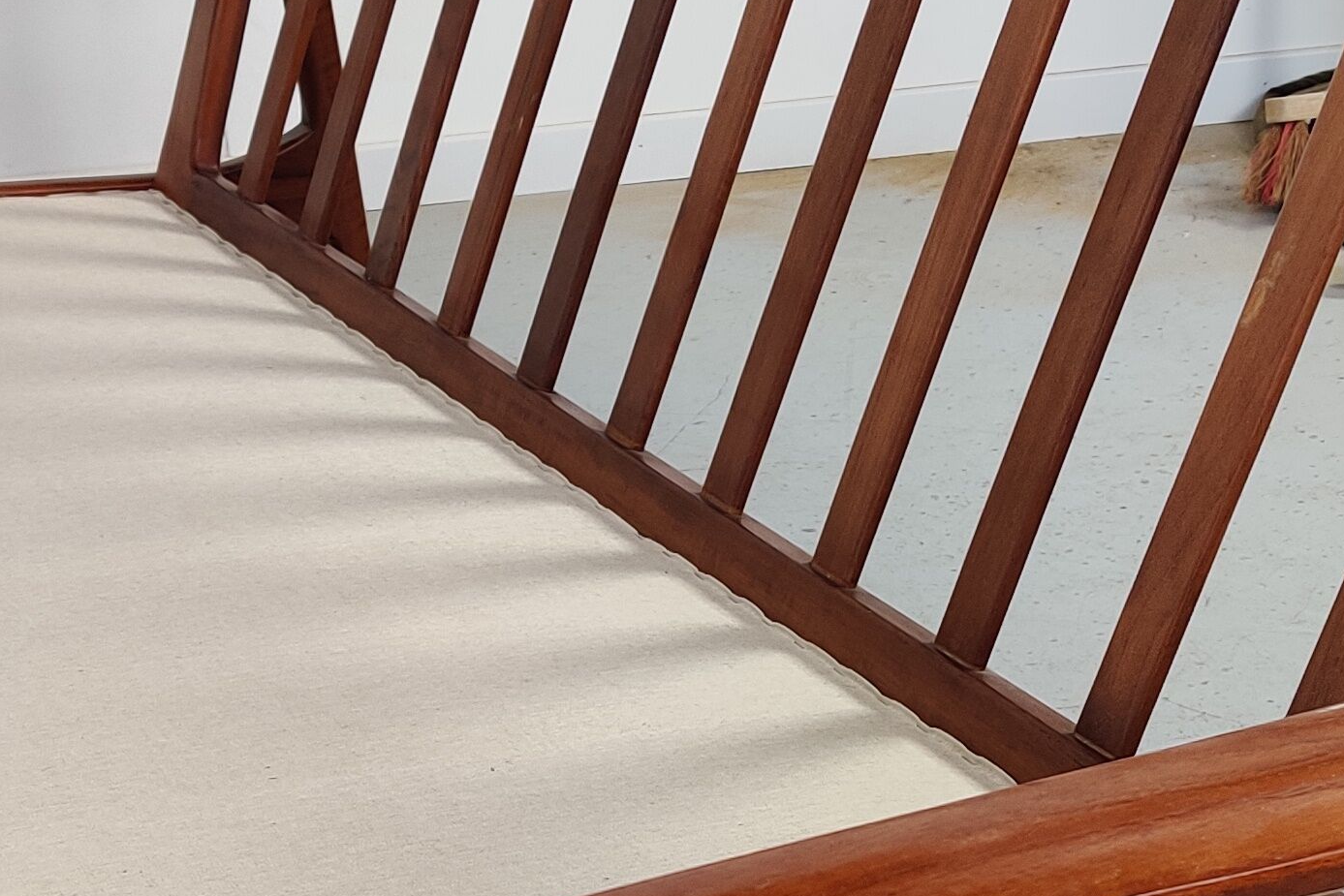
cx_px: 619
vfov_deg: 16.6
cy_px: 868
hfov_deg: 25.0
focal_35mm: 81
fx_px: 3024
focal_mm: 4.75
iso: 160
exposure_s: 1/100
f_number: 1.65
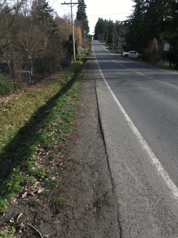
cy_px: 119
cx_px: 89
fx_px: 199
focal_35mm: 29
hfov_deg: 48.2
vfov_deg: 61.7
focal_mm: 4.15
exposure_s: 1/437
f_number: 2.2
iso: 25
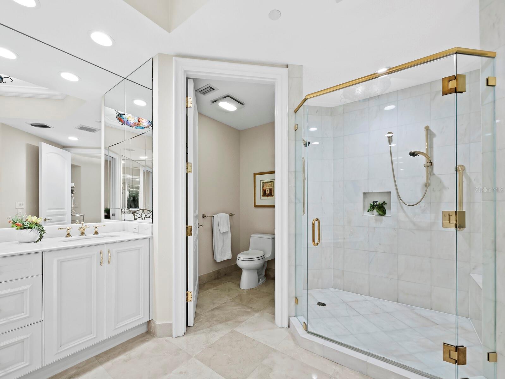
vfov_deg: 85.7
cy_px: 190
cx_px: 252
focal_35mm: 14
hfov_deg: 102.0
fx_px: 204
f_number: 11
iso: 400
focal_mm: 7
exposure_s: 1/2
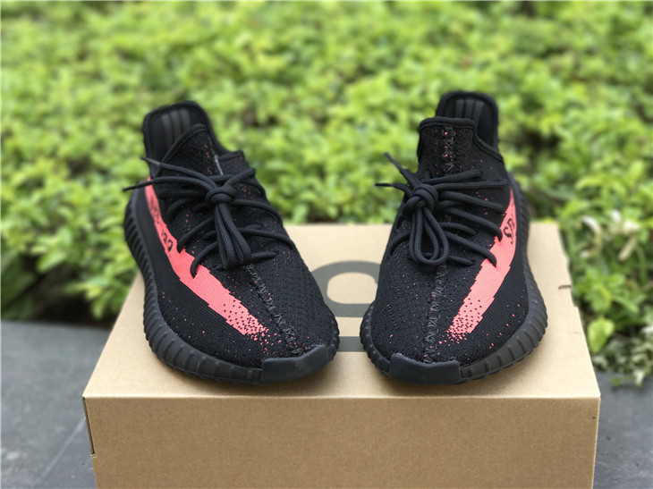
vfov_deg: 25.6
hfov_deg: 33.8
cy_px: 244
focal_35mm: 57
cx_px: 326
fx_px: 1075
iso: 32
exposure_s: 1/100
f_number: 2.8
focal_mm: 6.6
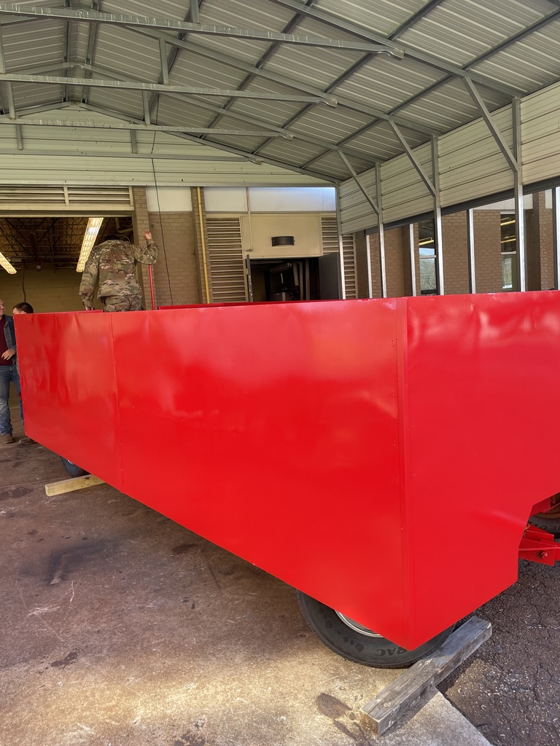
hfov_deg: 53.1
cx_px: 280
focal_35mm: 26
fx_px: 561
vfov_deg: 67.3
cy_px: 373
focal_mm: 4.2
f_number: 1.6
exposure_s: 1/121
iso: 40
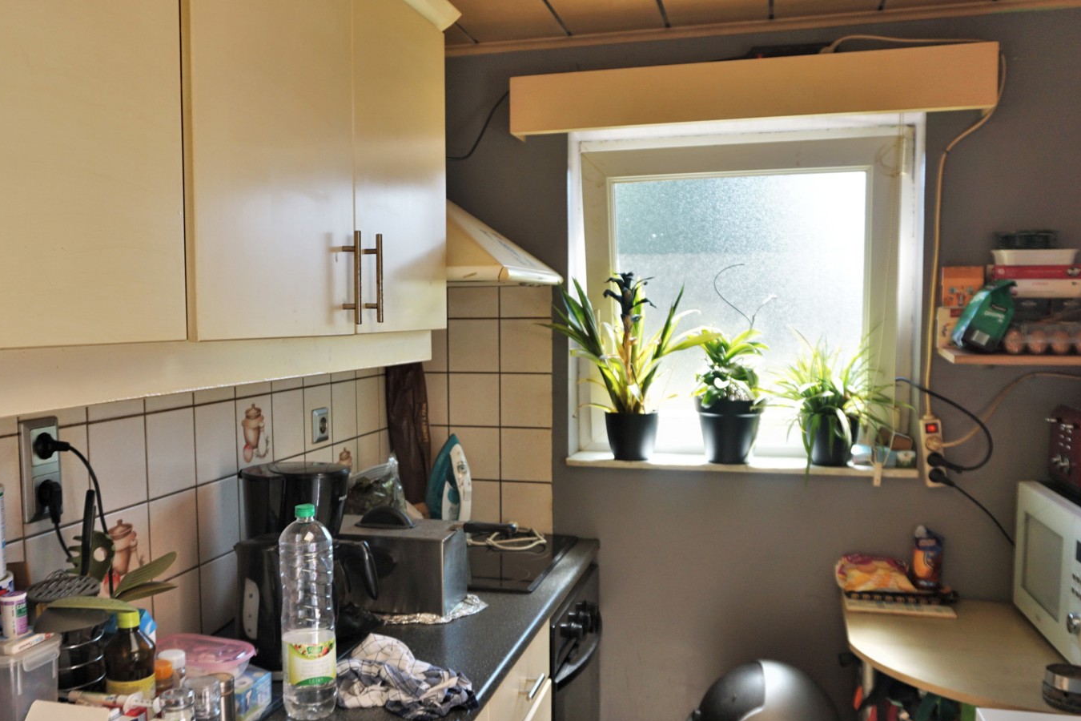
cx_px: 483
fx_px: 961
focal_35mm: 32
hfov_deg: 58.6
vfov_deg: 41.0
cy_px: 417
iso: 200
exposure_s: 1/160
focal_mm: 16
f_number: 4
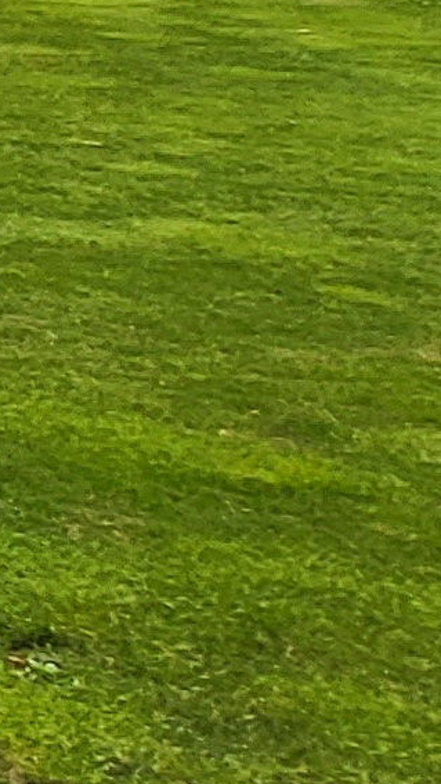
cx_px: -1743
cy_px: -88
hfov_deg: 6.4
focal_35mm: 100
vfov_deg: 20.3
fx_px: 2079
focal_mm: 1.74
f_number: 2.2
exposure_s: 1/2758
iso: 32
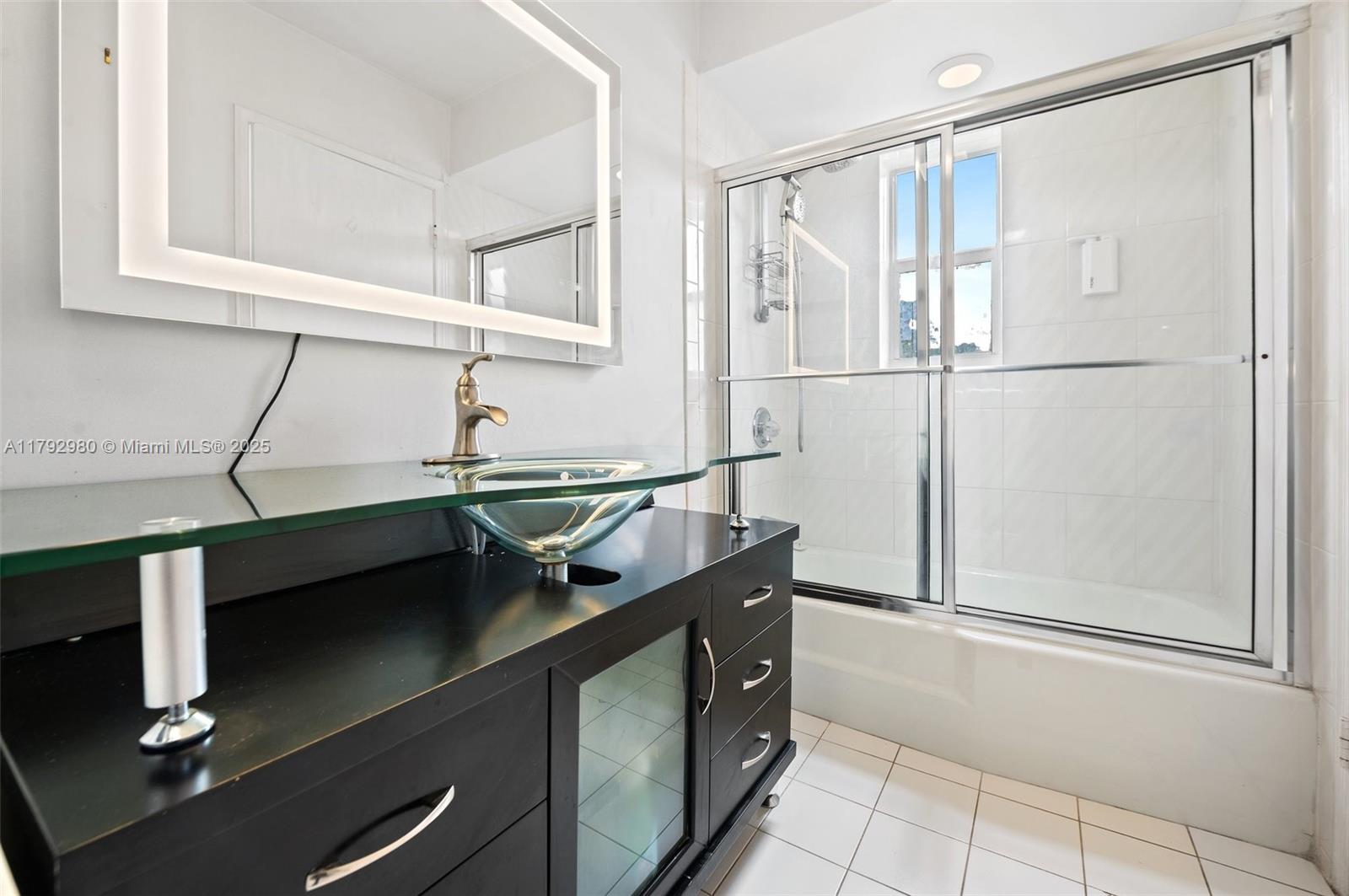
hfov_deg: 100.5
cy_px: 448
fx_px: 561
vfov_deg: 77.2
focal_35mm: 15
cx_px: 674
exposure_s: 1/8
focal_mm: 15
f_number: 8
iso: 200
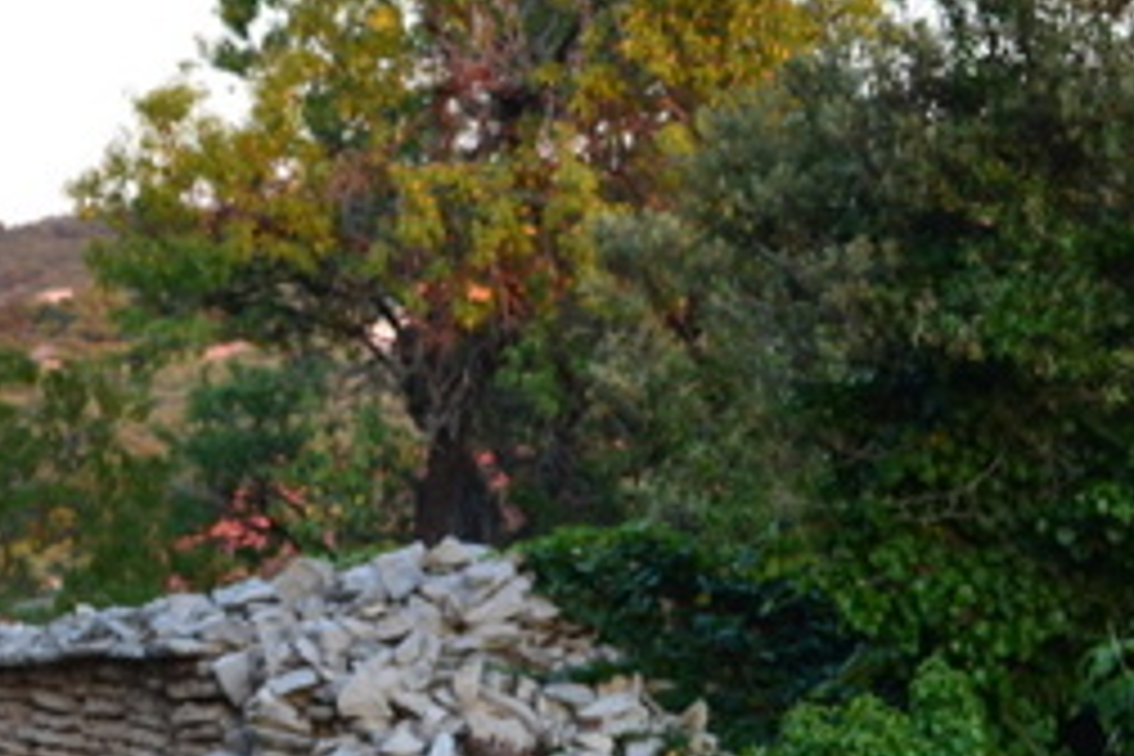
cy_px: 680
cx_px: 9
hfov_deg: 12.5
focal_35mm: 162
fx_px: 5103
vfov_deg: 8.4
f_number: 7.1
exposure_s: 1/40
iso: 400
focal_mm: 34
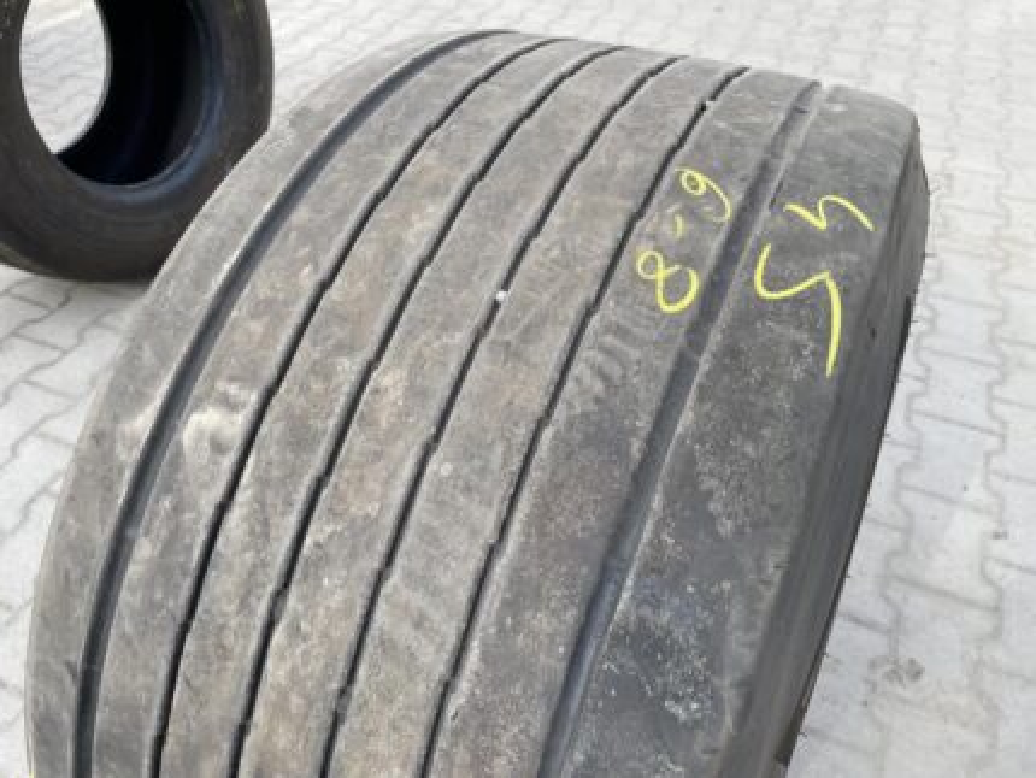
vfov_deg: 53.1
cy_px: 389
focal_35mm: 26
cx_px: 518
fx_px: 779
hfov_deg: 67.3
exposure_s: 1/553
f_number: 1.6
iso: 32
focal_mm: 4.2
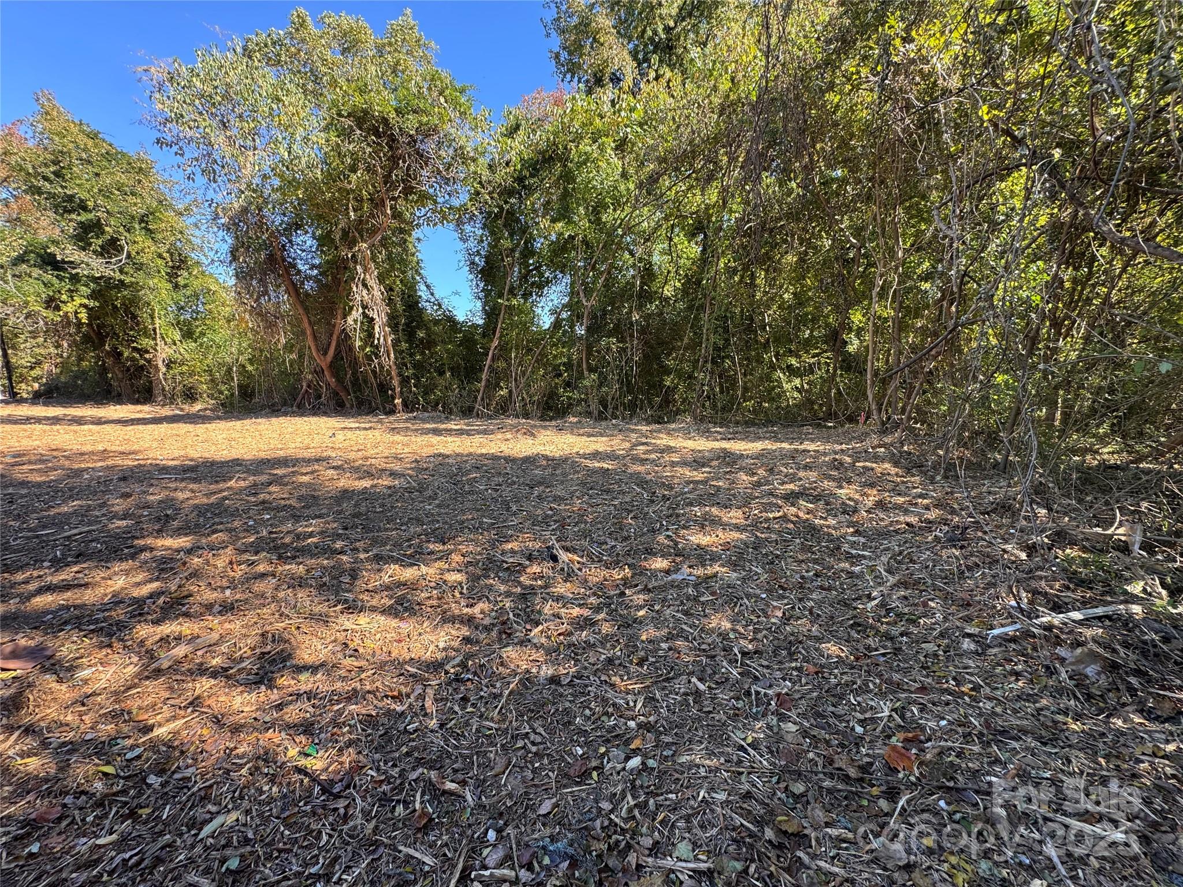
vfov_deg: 85.7
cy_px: 444
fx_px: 478
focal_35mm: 14
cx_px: 592
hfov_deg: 102.1
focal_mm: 2.22
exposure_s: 1/134
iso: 40
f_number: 2.2
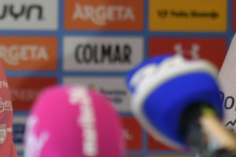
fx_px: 2661
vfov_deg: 3.4
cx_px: -43
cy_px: -5
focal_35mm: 406
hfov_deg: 5.1
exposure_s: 1/250
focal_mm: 86
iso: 2200
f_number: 2.8
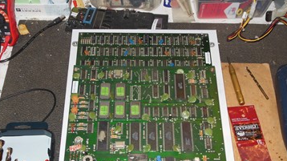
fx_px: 342
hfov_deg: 45.5
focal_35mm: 45
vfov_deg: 26.2
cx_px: 148
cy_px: 119
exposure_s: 1/30
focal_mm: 6
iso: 200
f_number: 3.5
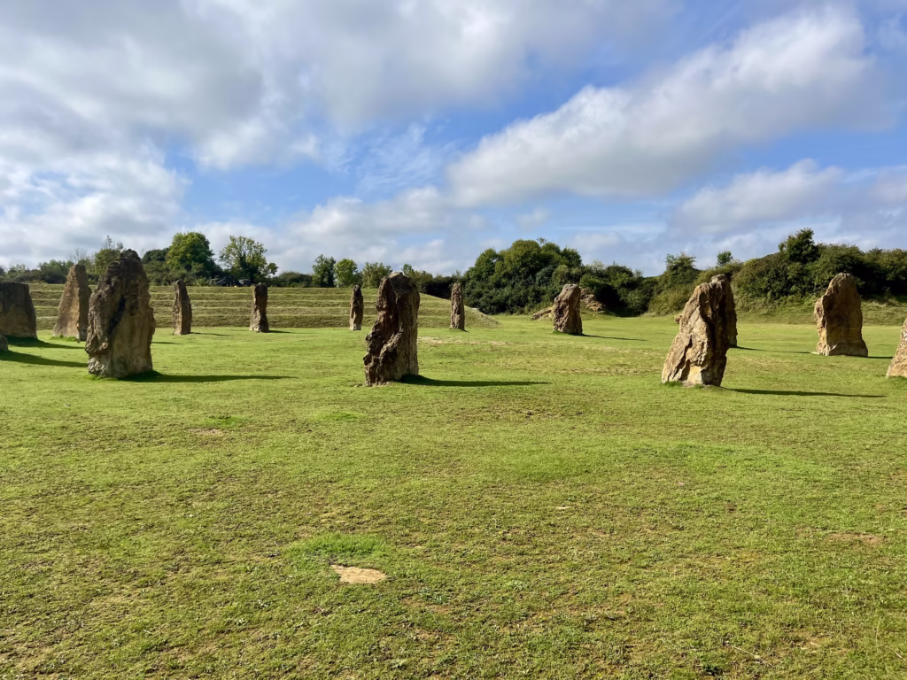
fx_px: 681
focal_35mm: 26
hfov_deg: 67.3
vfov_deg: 53.1
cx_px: 454
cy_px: 340
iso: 50
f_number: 1.6
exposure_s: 1/5076
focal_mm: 5.1
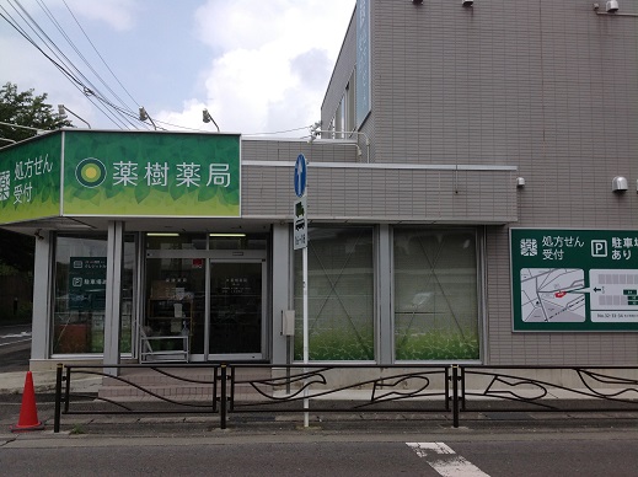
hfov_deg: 52.7
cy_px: 238
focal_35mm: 35
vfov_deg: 40.6
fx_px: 644
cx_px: 319
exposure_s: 1/2326
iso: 64
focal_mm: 4.28
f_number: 2.4
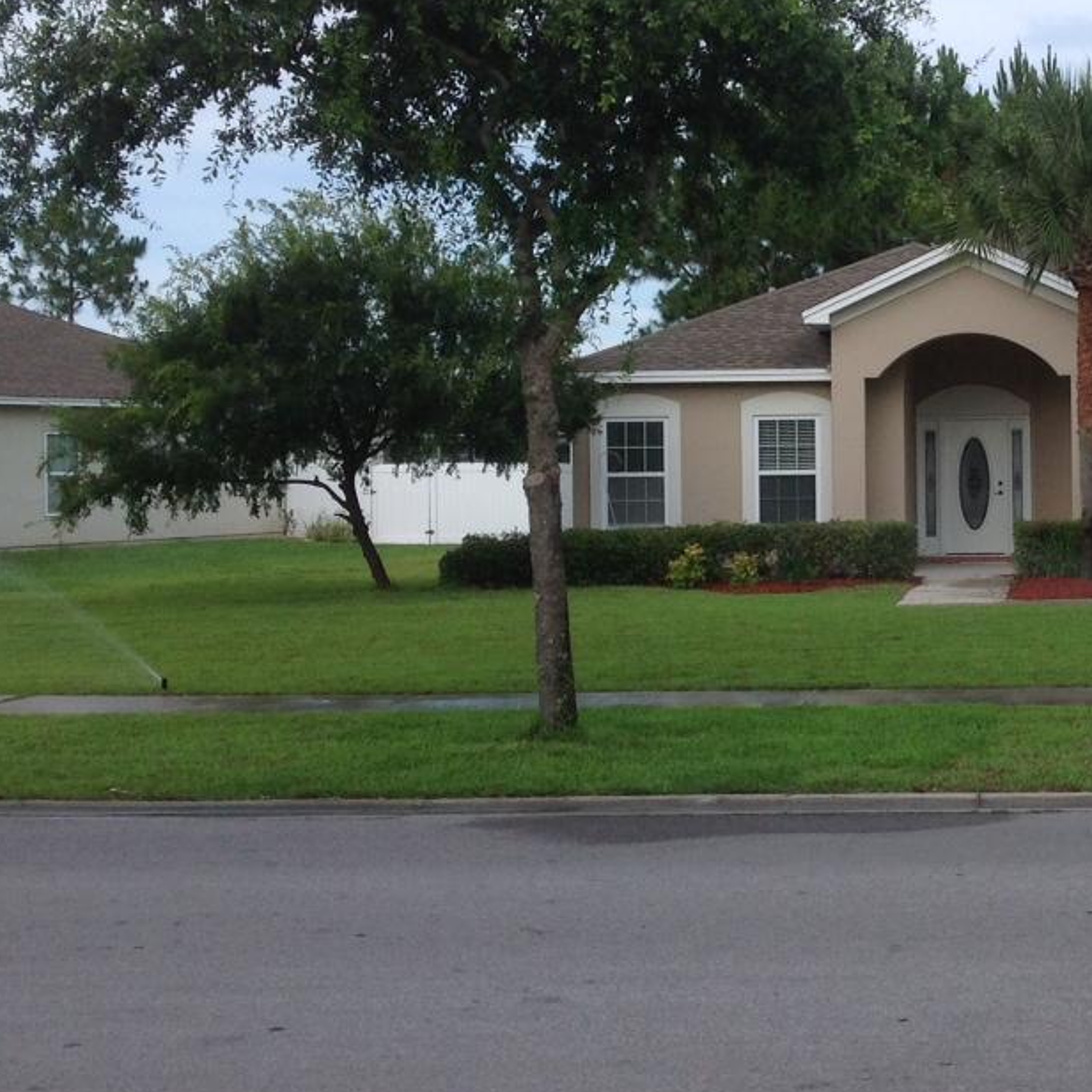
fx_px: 2320
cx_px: 1028
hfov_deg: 25.5
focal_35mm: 65
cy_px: 443
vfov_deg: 26.4
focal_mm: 4.28
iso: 50
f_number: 2.4
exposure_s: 1/1439
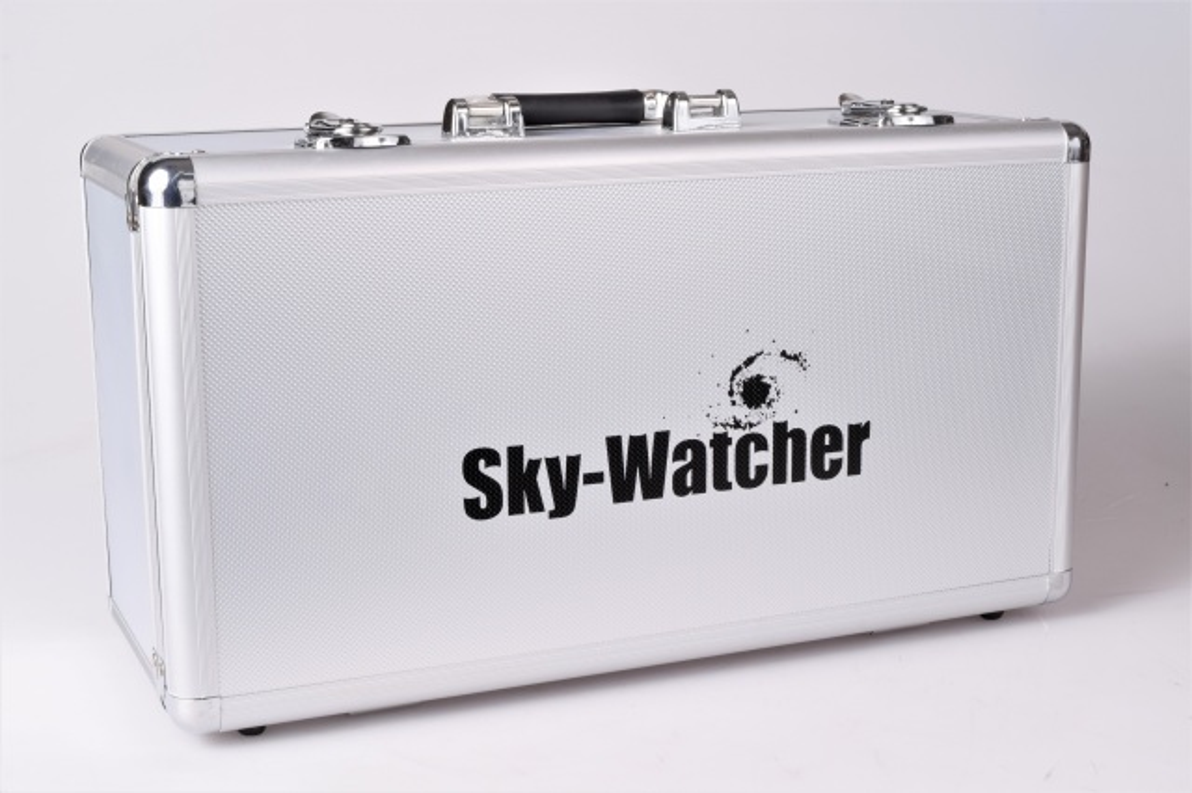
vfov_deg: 22.6
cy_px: 396
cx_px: 596
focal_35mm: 60
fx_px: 1986
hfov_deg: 33.4
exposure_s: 1/60
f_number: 20
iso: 200
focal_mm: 40
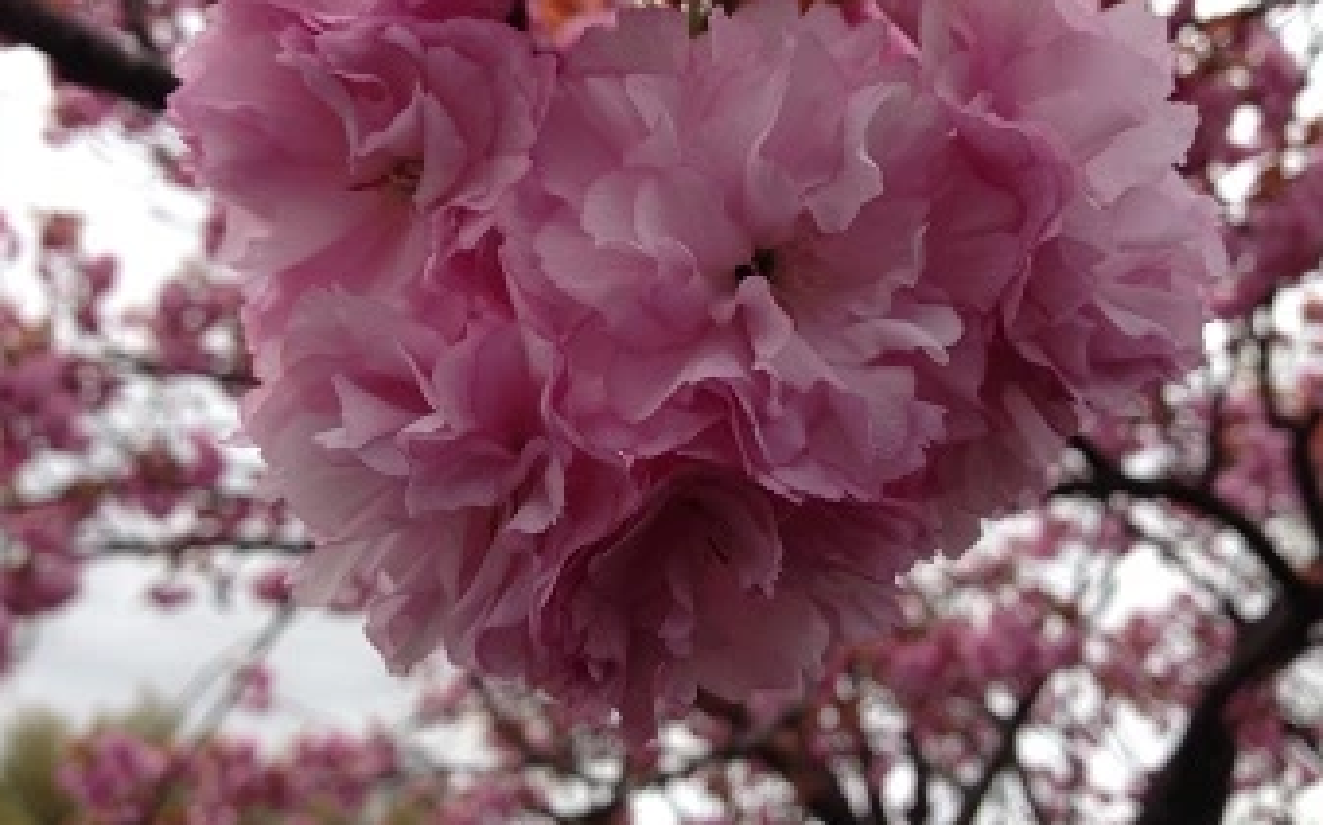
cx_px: 669
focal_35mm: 36
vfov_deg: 35.2
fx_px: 1297
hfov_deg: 54.0
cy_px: 346
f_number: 2.4
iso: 50
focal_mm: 4.12
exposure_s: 1/809
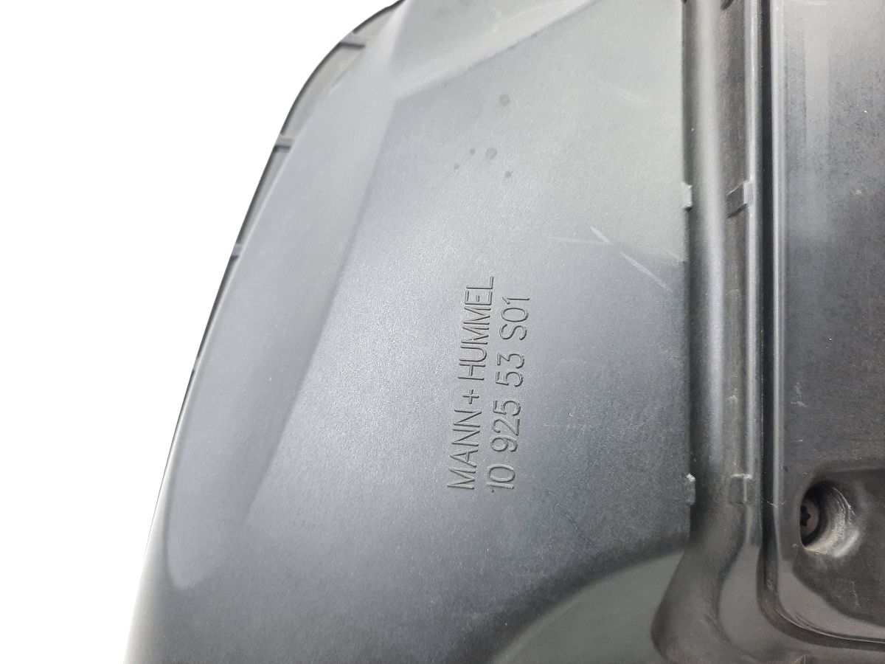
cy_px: 332
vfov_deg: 54.9
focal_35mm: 25
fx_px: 639
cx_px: 442
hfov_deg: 69.4
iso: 320
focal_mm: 4.6
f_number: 2
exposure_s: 1/50
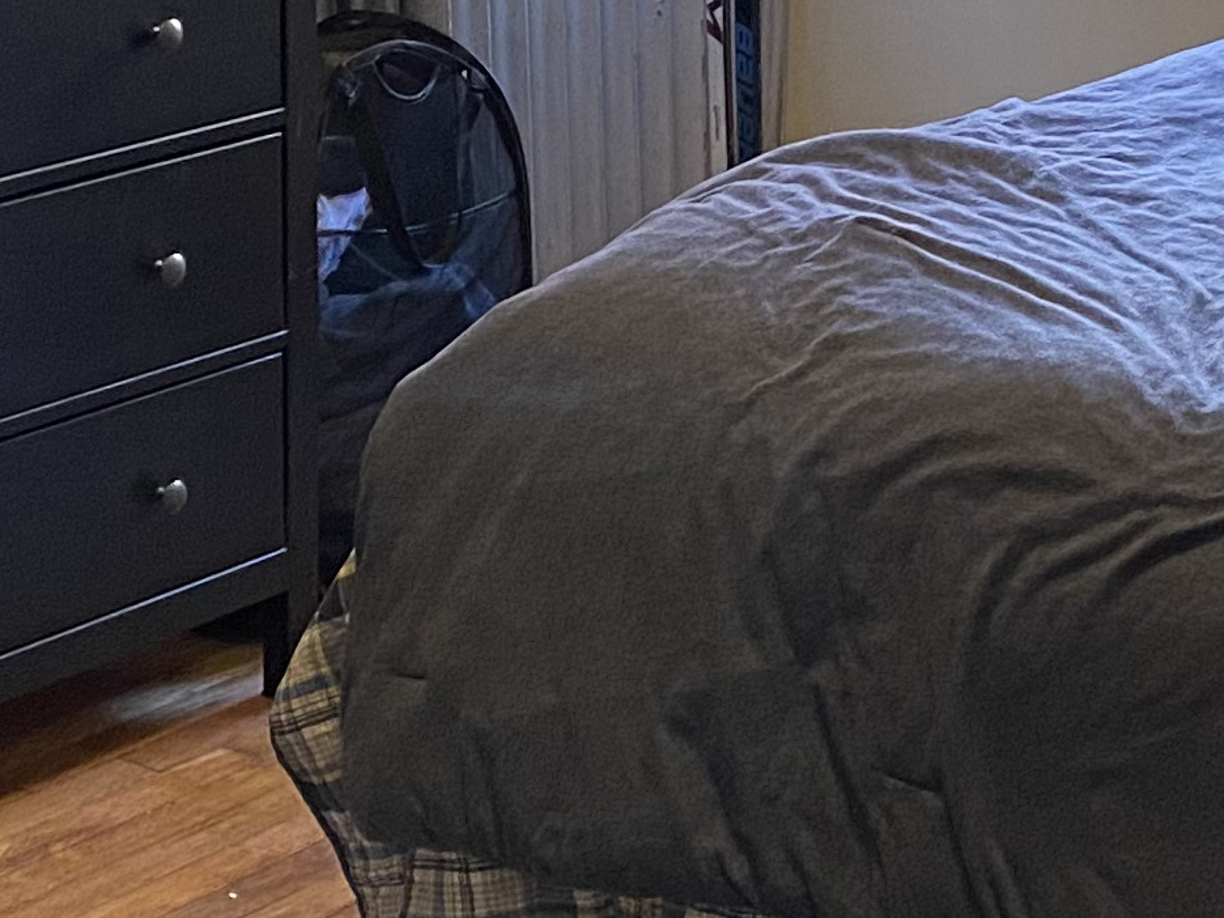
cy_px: 44
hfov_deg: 17.5
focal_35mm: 112
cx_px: 917
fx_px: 3960
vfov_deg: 13.1
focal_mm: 4.25
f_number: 1.8
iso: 200
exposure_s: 1/60
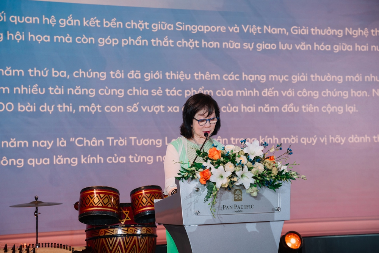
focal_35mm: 65
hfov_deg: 30.8
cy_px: 126
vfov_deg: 20.8
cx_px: 190
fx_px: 689
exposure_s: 1/100
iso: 320
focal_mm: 65.4
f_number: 4.5
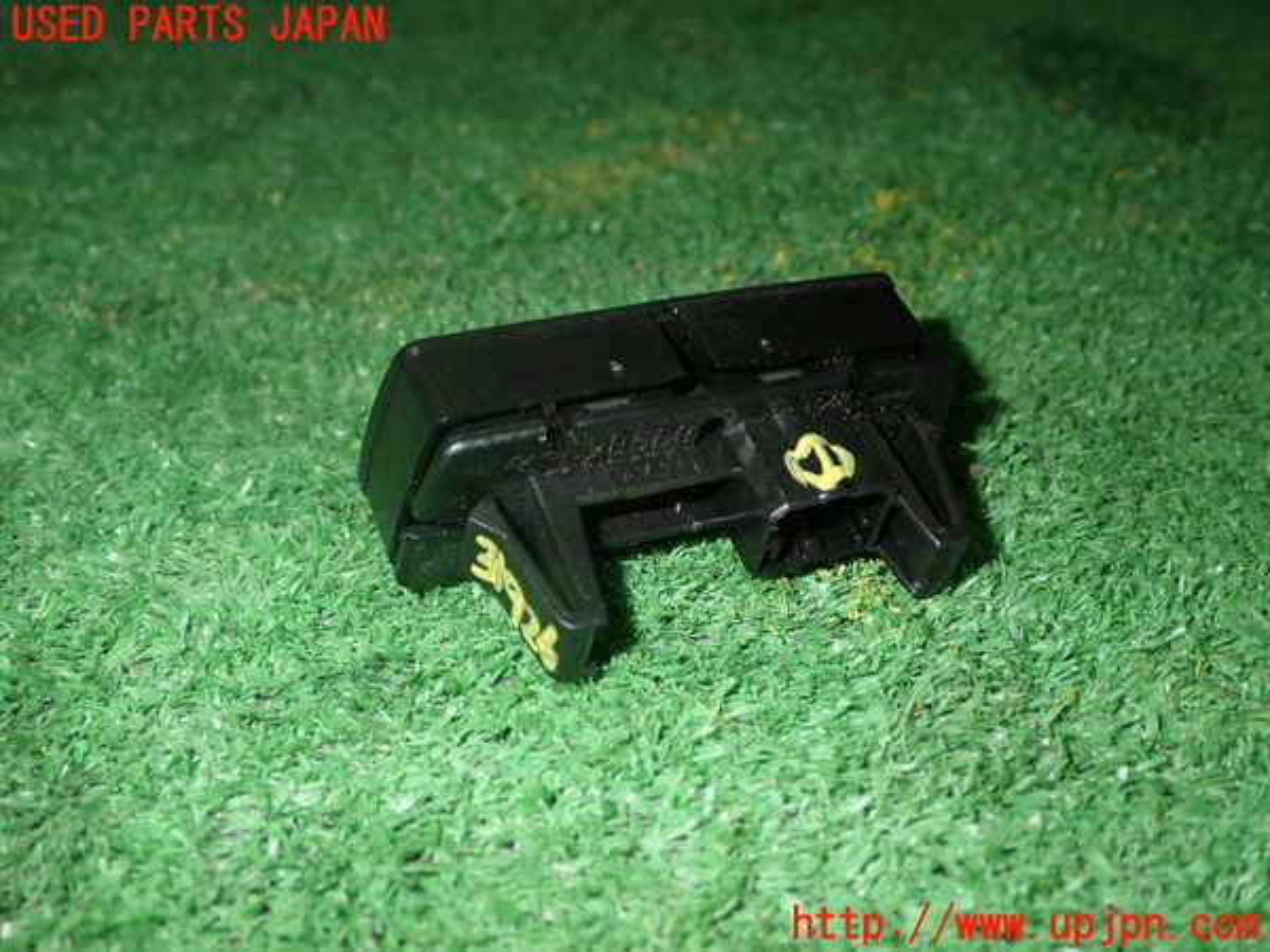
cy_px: 476
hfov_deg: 49.0
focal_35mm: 38
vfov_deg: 37.7
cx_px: 635
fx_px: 1394
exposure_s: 1/40
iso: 200
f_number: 8
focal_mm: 6.83
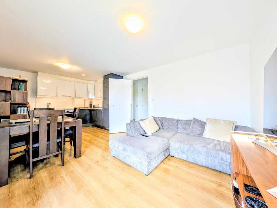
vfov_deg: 94.6
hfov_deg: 110.5
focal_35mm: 12
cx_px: 138
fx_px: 96
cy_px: 104
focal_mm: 2.23
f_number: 1.95
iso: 50
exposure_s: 1/22.7
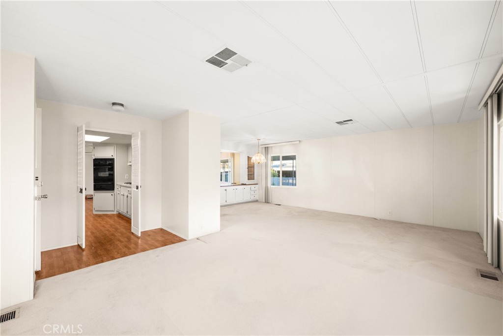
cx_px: 252
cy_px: 168
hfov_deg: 104.2
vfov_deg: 81.2
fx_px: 196
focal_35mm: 14
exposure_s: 1/40
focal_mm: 14
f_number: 8
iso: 1000
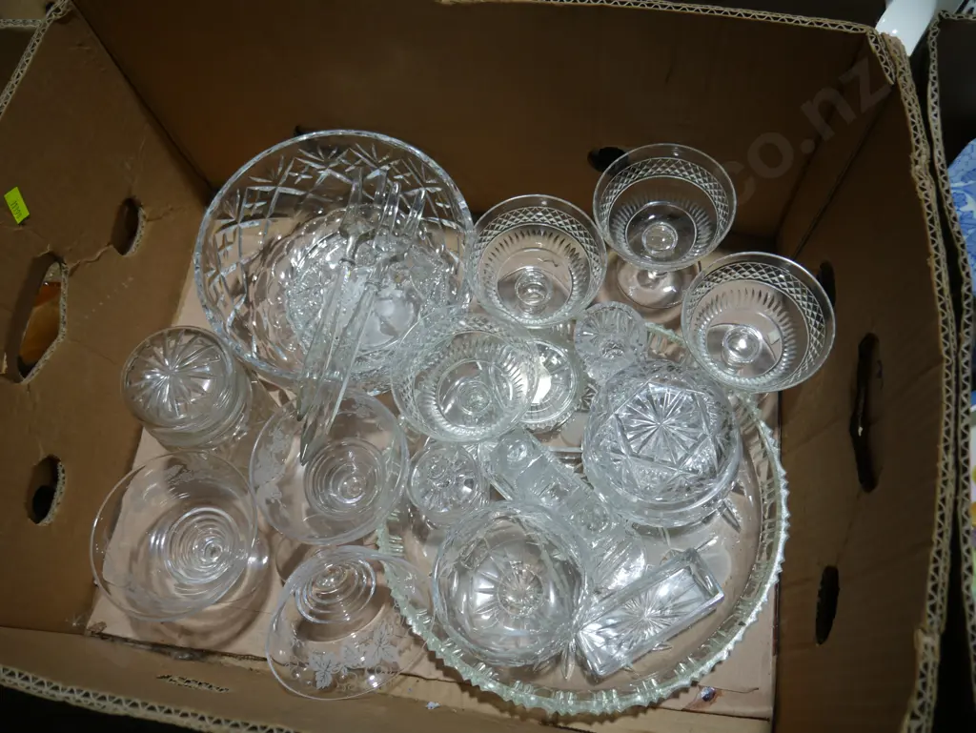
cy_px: 366
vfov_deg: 49.8
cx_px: 488
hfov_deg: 63.4
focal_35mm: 28
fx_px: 790
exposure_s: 1/125
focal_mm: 14
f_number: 3.5
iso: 200
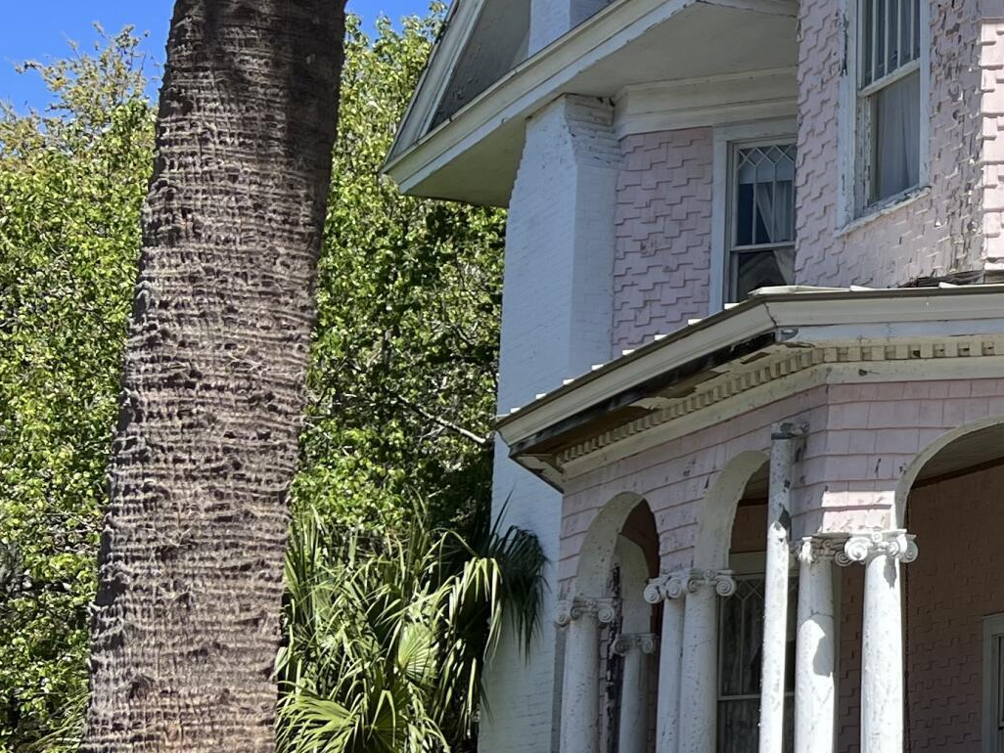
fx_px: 2205
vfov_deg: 19.4
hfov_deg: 22.1
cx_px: 1425
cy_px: 300
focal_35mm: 76
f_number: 1.5
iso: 50
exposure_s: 1/3460
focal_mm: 5.7
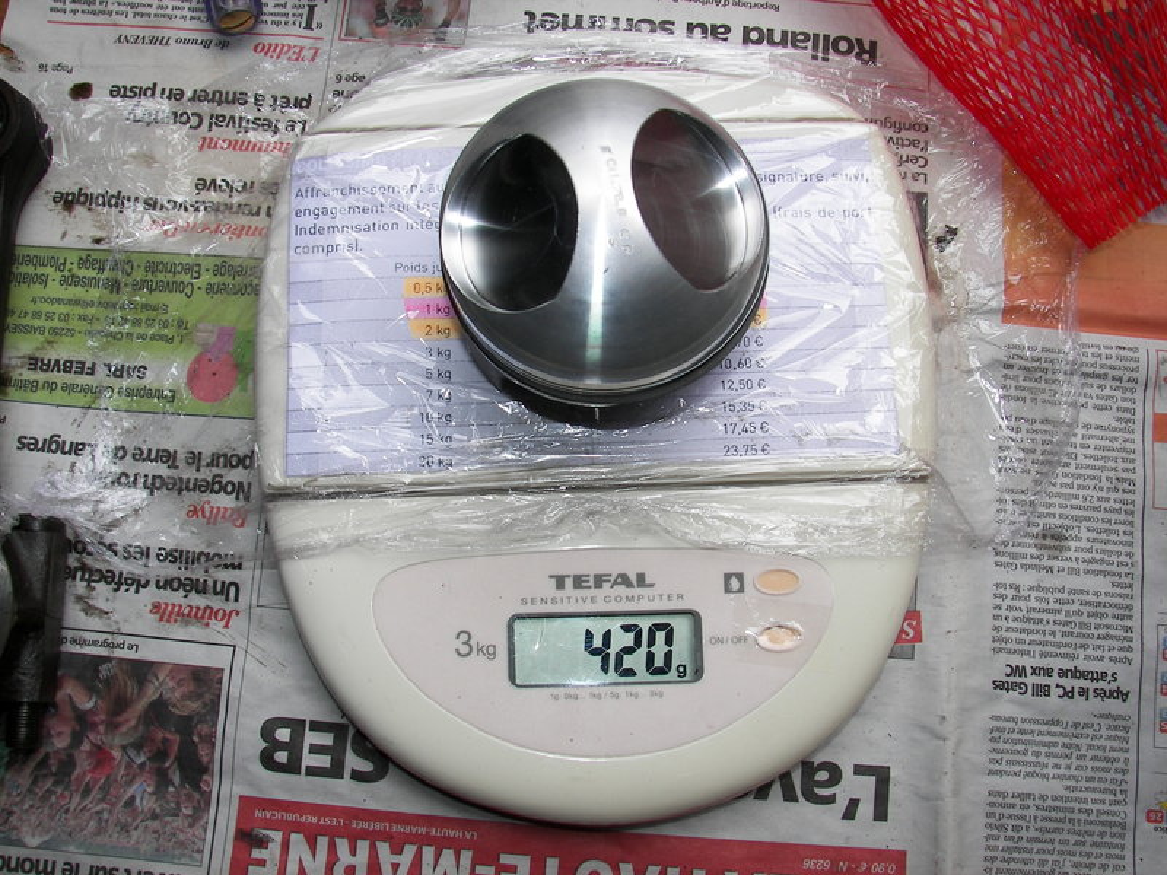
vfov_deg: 39.7
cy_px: 438
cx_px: 584
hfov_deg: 51.4
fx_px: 1214
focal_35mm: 36
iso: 50
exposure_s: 1/250
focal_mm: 6
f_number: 2.8
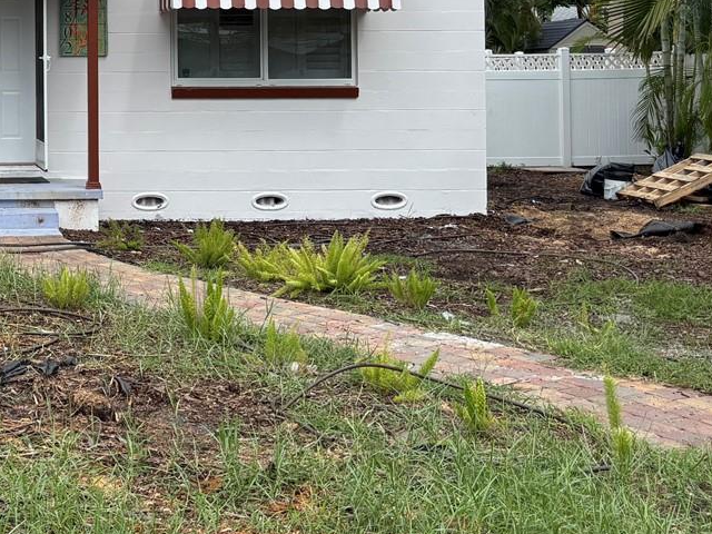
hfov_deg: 27.8
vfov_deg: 22.0
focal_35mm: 65
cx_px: -21
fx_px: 1337
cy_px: 40
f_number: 1.6
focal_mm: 5.96
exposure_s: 1/3311
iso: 50
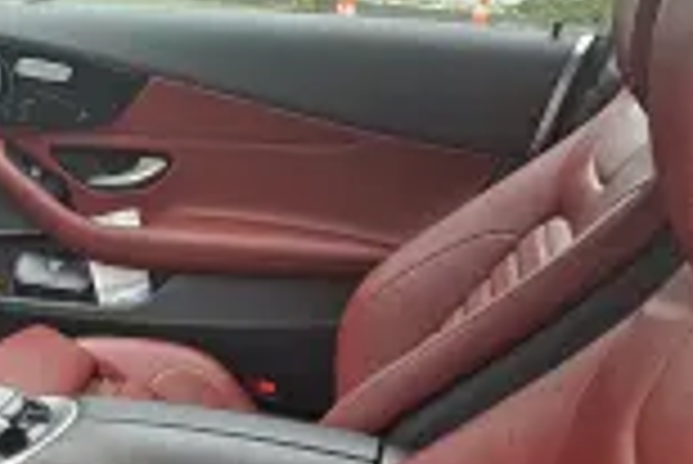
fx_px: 1079
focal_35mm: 56
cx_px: 40
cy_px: 441
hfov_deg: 33.3
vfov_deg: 23.4
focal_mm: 6.3
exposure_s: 1/142
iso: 400
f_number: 1.7
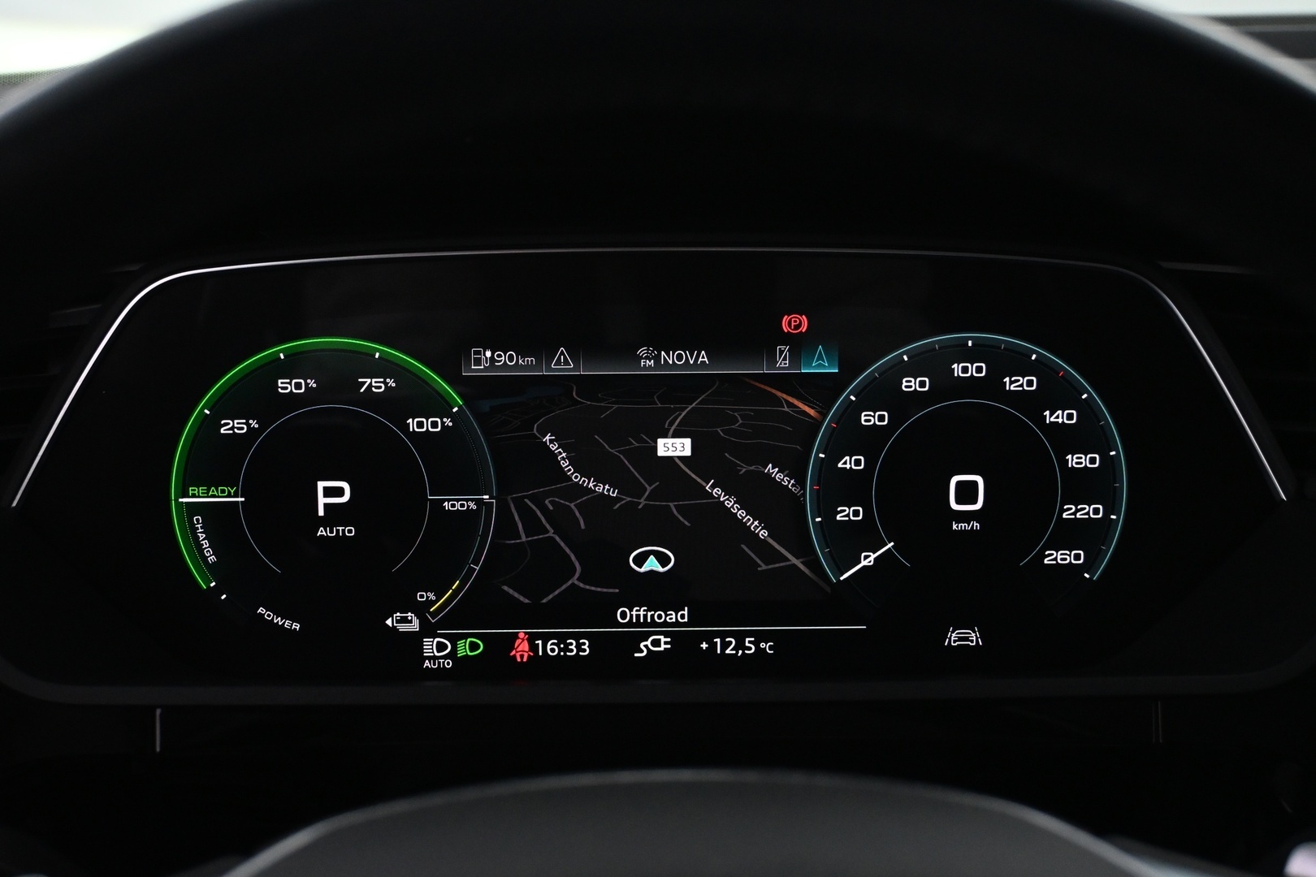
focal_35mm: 56
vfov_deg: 24.4
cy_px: 438
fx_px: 2029
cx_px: 658
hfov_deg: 35.9
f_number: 5.3
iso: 3200
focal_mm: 37
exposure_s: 1/80
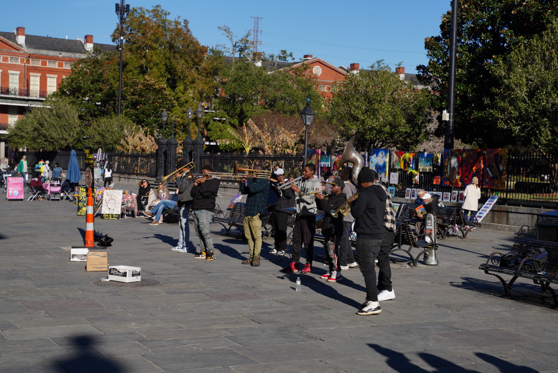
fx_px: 900
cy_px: 186
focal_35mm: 58
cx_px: 279
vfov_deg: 23.4
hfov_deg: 34.5
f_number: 6.3
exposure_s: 1/1000
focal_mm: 58
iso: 125
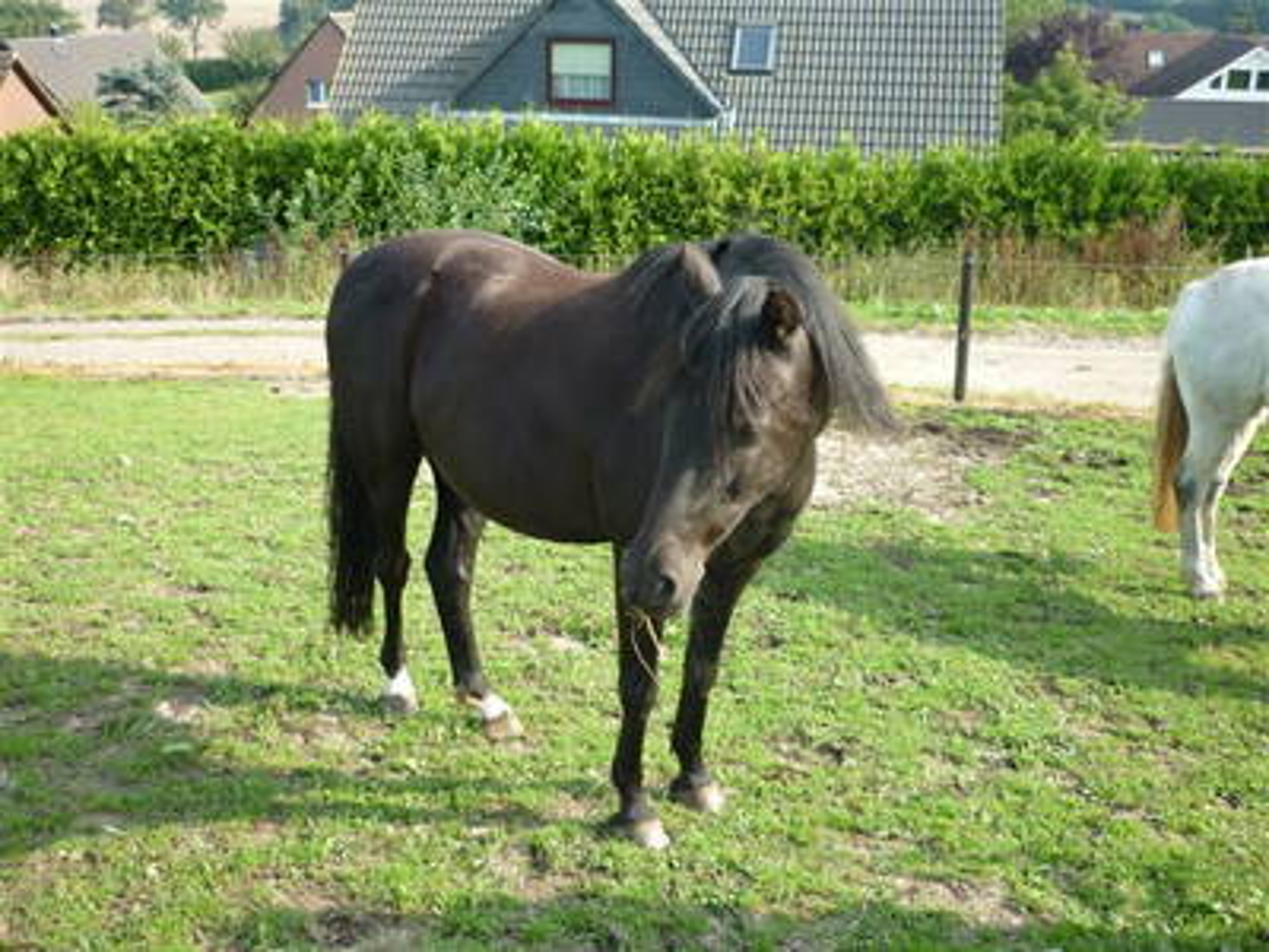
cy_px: 476
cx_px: 634
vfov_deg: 39.7
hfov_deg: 51.4
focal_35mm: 36
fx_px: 1320
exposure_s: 1/250
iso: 80
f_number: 2.9
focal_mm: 5.9
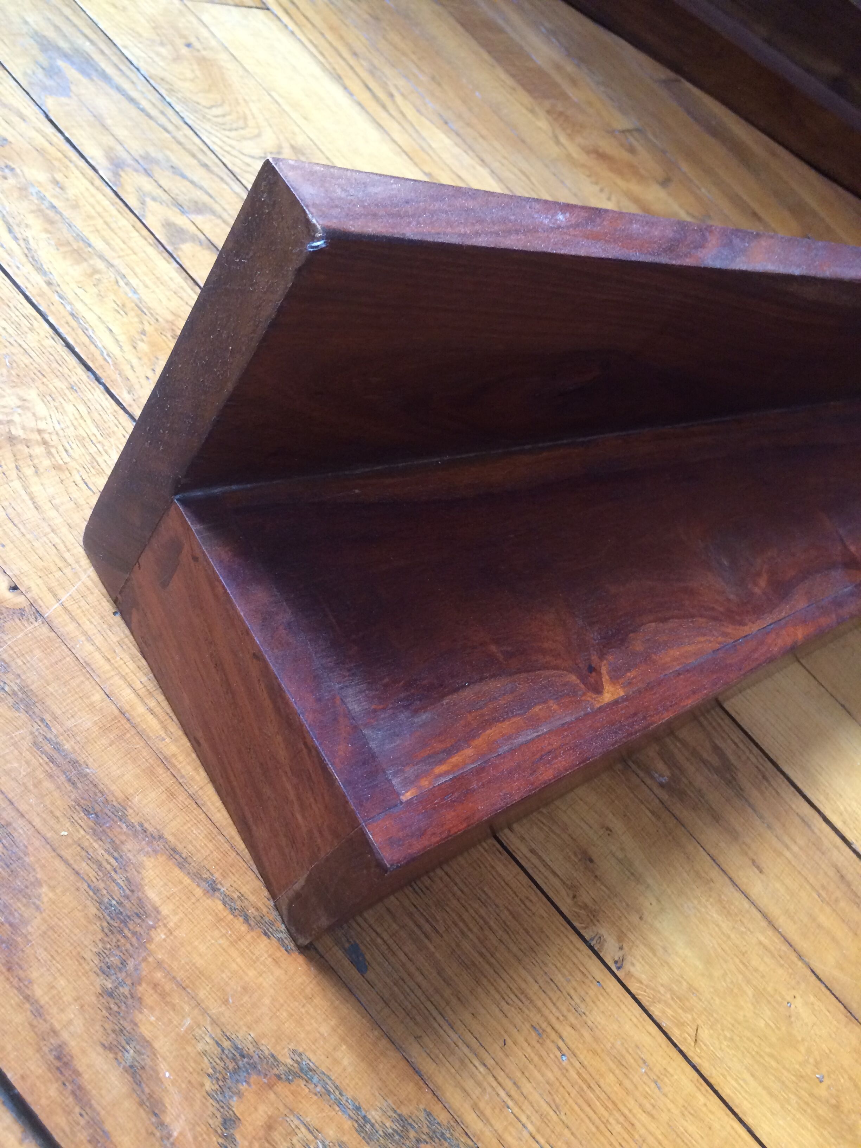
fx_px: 962
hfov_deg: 48.2
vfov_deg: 61.7
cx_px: 430
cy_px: 574
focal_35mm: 29
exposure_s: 1/33
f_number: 2.2
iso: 80
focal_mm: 4.15
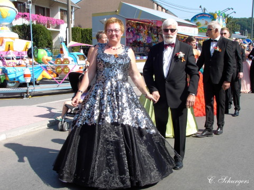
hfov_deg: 41.2
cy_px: 95
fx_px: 338
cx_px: 127
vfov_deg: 31.5
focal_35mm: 46
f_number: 5
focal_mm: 7.1
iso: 70
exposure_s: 1/200
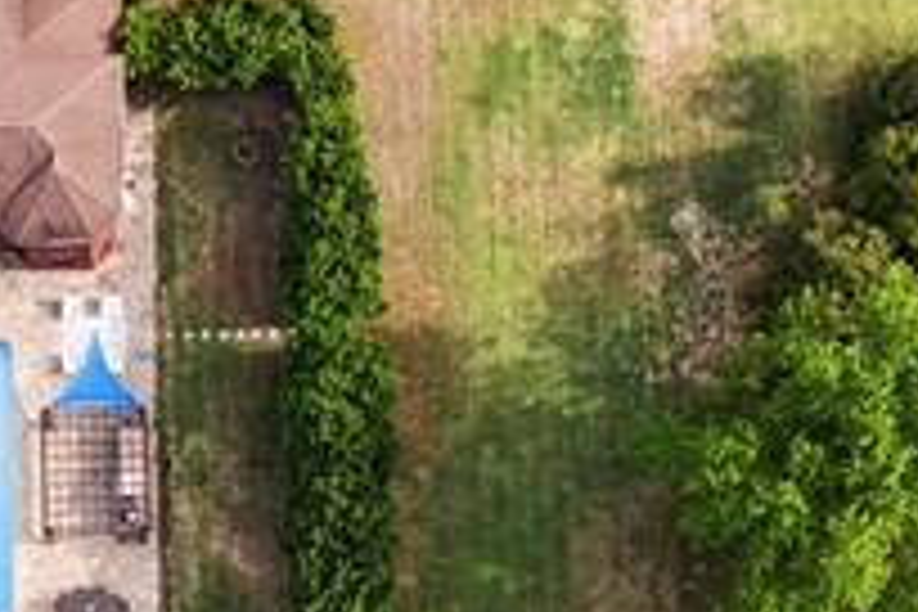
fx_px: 2983
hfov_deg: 17.3
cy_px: 601
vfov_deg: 11.6
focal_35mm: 117
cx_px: 162
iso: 100
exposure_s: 1/640
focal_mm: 8.38
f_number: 2.8
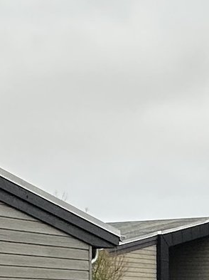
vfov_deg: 18.2
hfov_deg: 13.5
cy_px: 238
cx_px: -38
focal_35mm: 107
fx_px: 863
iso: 50
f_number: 2.2
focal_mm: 2.22
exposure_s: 1/99
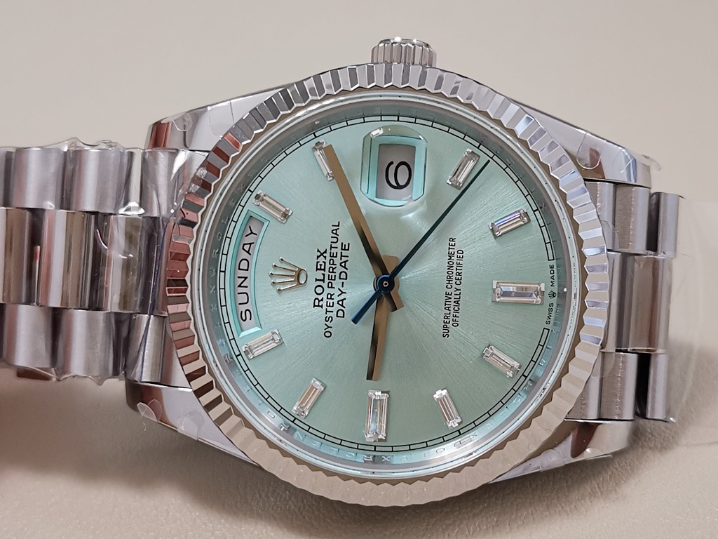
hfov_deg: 35.5
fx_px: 1120
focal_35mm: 54
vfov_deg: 27.0
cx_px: 359
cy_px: 270
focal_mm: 4.75
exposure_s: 1/100
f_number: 1.8
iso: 200
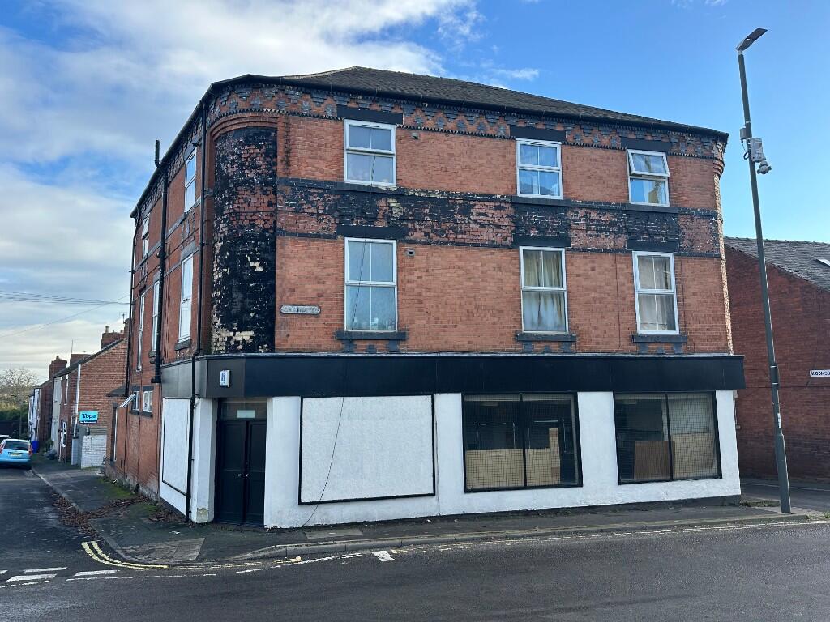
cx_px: 415
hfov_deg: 71.6
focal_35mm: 24
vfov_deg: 56.8
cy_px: 311
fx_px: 575
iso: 80
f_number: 1.78
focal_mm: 6.86
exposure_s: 1/1072
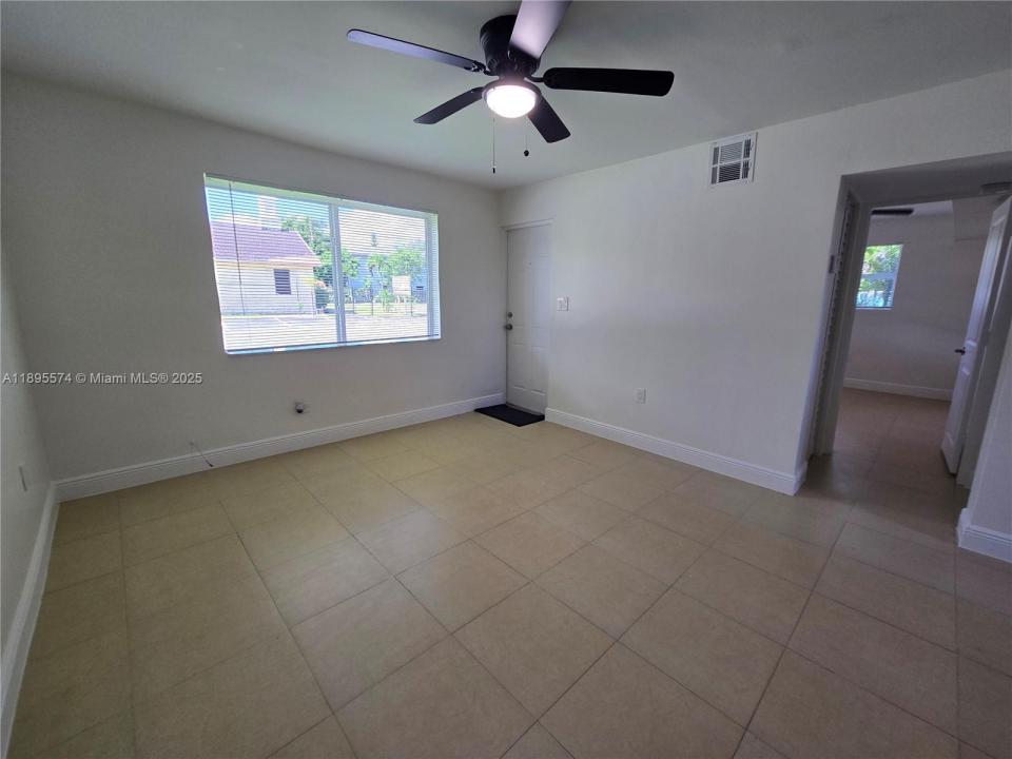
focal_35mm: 13
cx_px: 506
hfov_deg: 106.2
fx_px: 380
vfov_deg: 89.9
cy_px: 380
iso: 64
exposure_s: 1/60
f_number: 2.2
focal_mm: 2.2
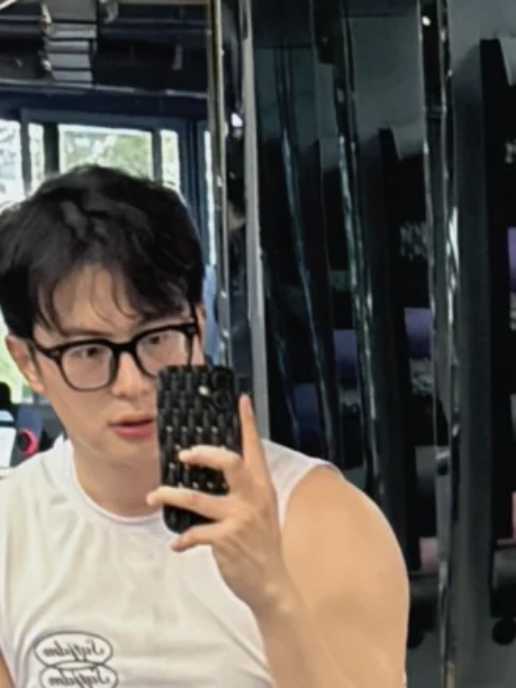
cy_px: 751
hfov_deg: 8.7
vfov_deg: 11.5
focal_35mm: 170
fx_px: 3379
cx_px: 94
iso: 100
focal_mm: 5.96
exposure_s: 1/100
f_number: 1.6
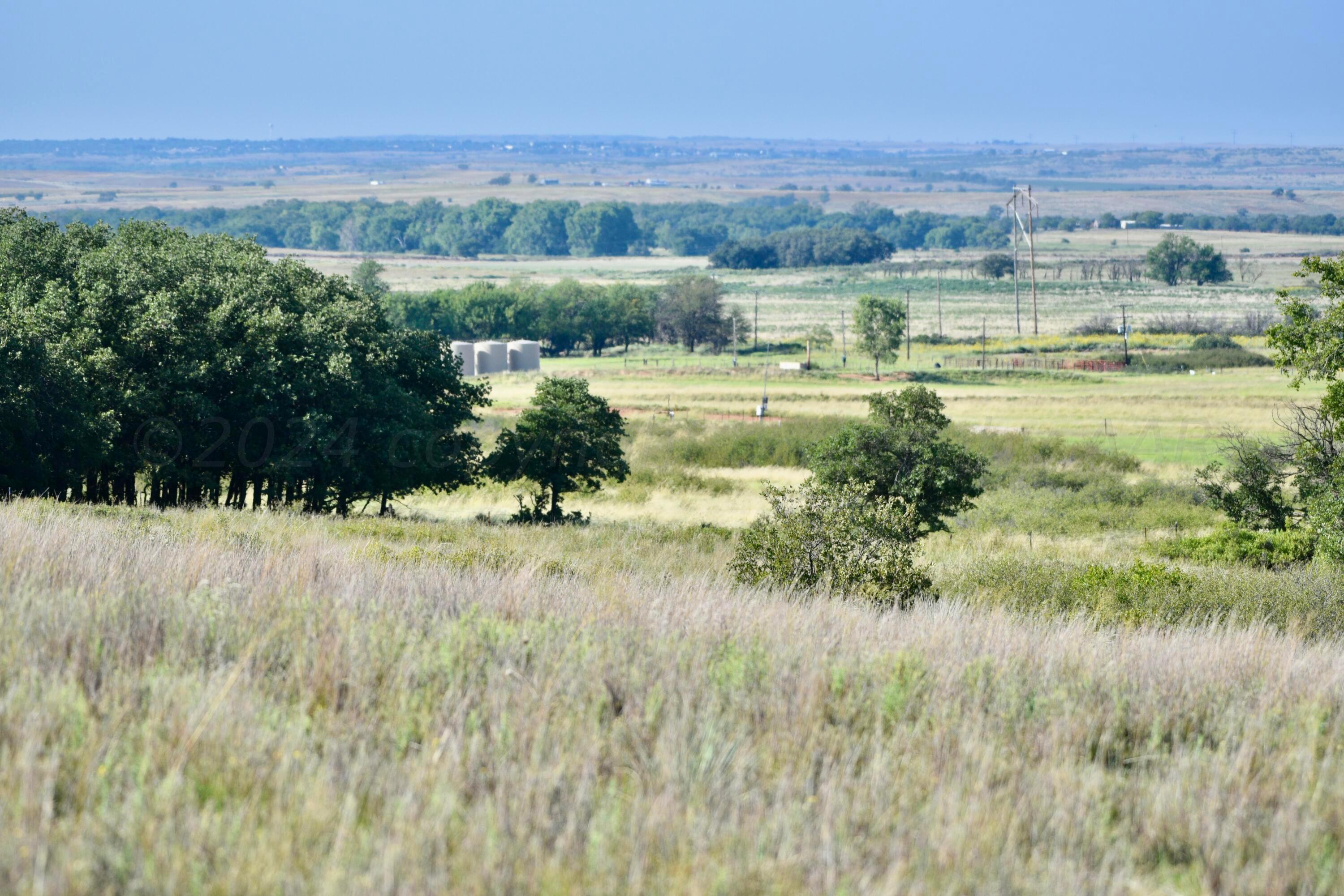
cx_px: 672
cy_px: 448
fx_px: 7468
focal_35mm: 200
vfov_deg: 6.9
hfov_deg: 10.3
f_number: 5.6
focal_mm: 200
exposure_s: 1/1250
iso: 400
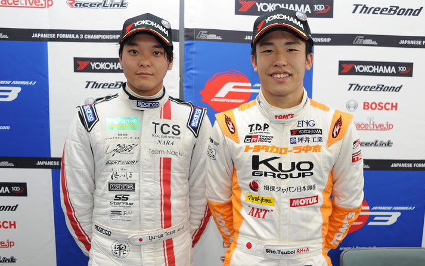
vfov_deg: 35.4
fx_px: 417
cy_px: 132
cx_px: 214
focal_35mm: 36
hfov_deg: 54.0
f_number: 2.8
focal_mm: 35
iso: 200
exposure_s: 1/60
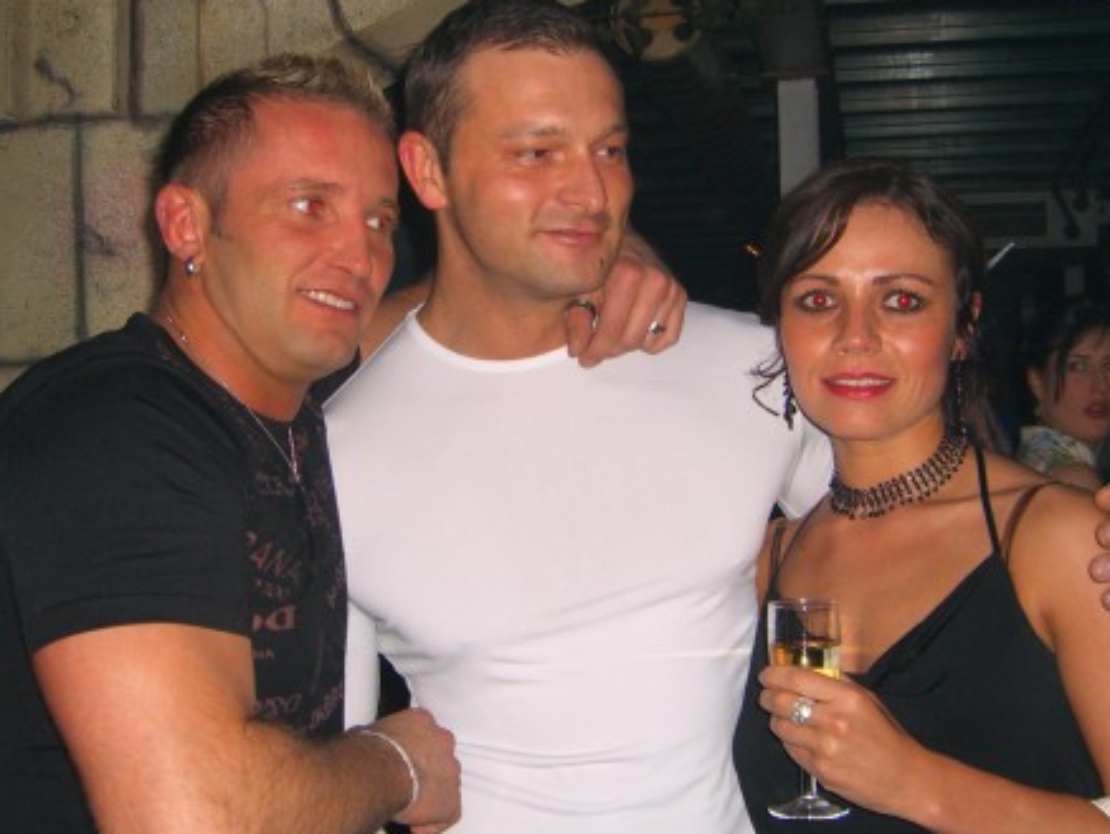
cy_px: 378
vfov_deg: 28.0
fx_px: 1668
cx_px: 555
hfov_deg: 36.8
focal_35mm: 52
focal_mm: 7.9
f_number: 2.8
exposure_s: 1/60
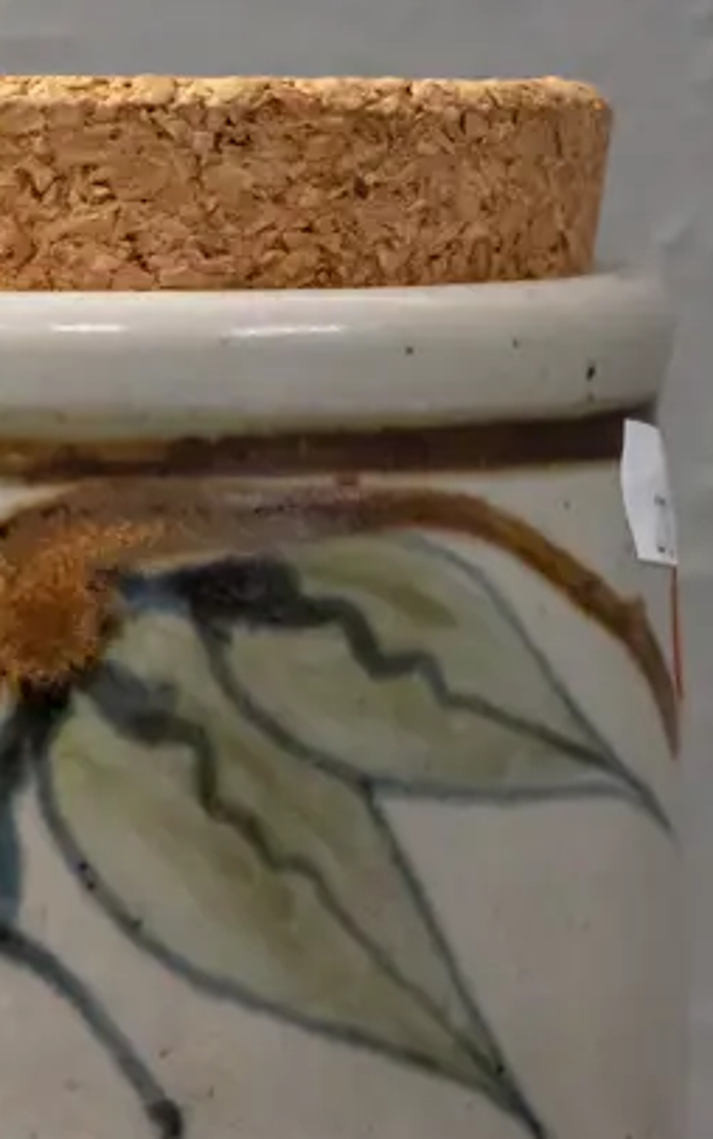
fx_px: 5313
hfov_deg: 7.6
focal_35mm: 171
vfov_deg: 12.2
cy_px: 1030
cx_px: 28
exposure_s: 1/160
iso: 3200
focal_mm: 32
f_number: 5.6
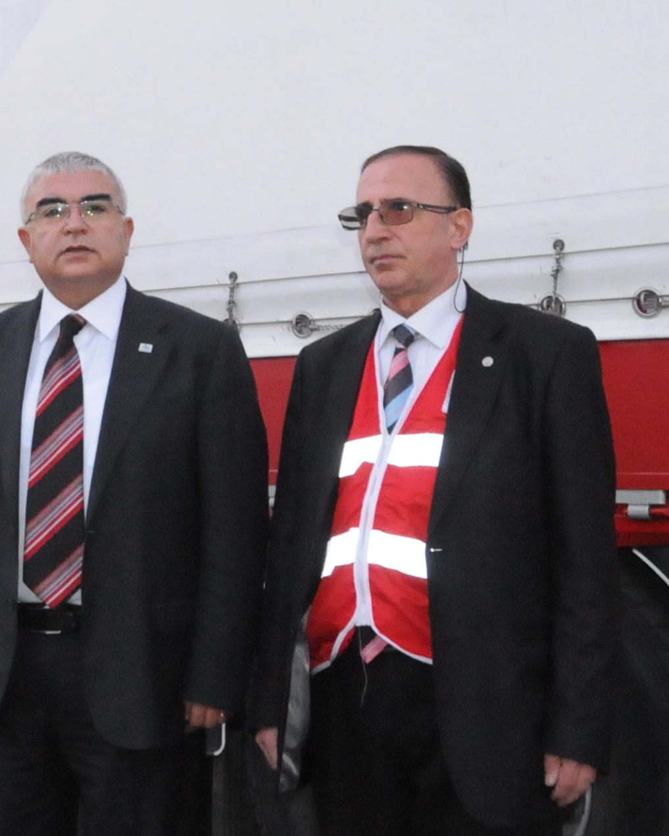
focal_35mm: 64
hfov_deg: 22.2
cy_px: 341
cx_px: -116
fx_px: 1585
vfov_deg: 29.5
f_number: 7.1
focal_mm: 18
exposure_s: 1/80
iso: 3200
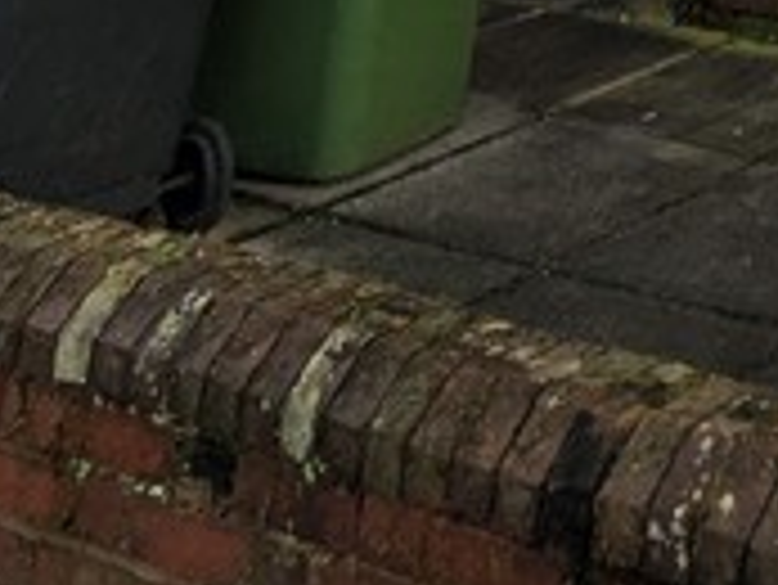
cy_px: -1123
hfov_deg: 19.4
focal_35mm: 83
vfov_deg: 11.4
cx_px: 1273
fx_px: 1867
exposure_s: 1/446
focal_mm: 1.83
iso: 49
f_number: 2.2
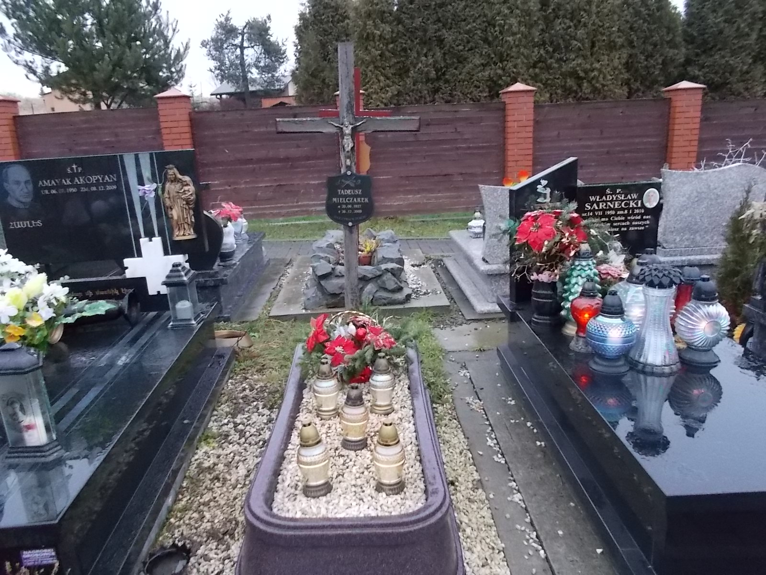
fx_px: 575
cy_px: 288
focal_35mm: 26
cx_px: 383
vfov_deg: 53.1
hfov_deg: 67.3
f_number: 3.2
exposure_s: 1/80
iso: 400
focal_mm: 4.6
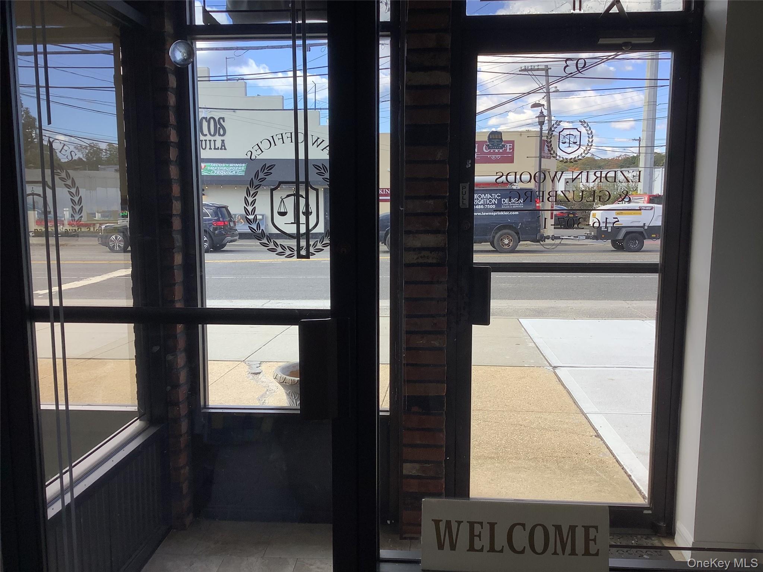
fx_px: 683
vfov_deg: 45.4
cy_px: 286
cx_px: 382
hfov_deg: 58.4
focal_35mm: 31
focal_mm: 3.3
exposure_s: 1/120
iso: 50
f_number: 2.4
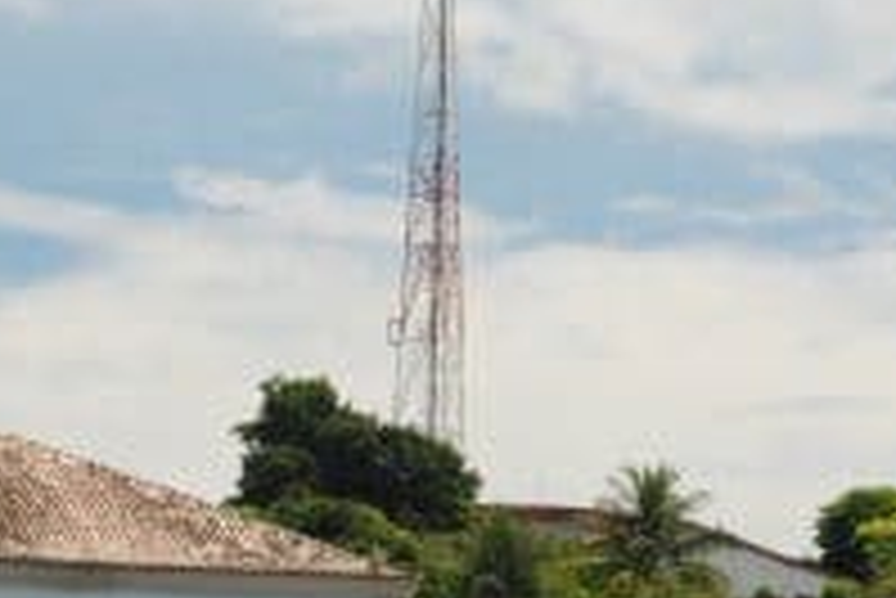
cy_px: 695
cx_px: 471
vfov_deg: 5.1
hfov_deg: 7.6
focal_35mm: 271
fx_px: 6750
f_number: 9
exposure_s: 1/1250
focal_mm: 62
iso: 1600
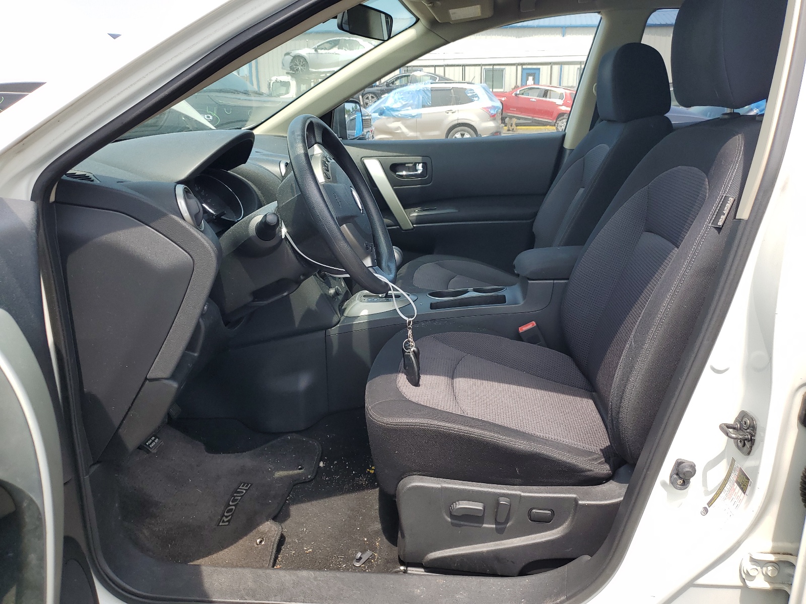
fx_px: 605
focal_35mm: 26
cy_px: 302
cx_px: 403
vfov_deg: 53.1
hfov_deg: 67.3
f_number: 1.5
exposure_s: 1/1000
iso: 50
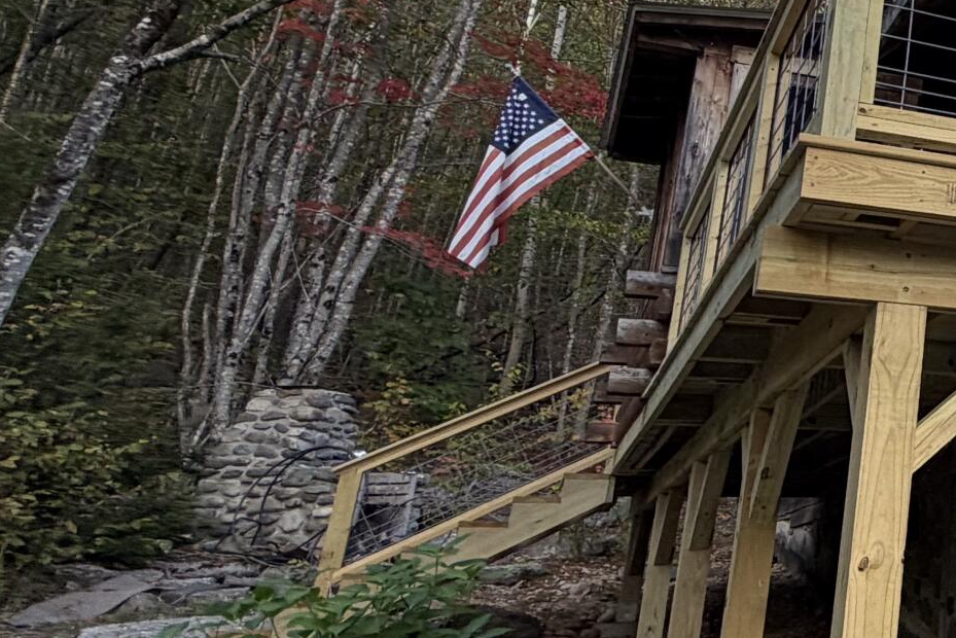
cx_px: 1340
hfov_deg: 29.9
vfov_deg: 28.1
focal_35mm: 47
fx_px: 1248
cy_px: 129
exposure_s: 1/150
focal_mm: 2.22
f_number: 2.2
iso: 40
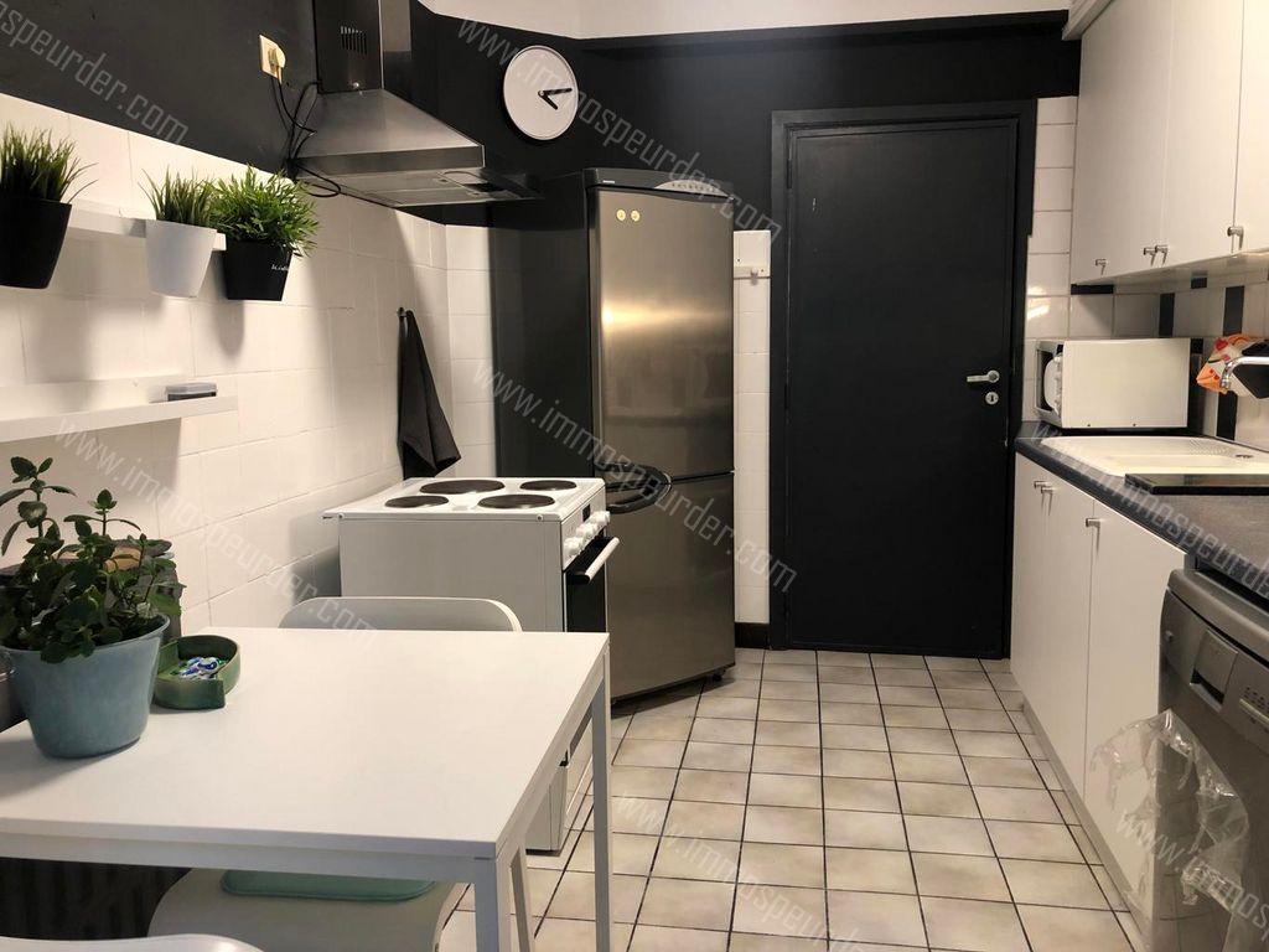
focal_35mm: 28
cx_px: 634
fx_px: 1026
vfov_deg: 49.7
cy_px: 476
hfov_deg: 63.4
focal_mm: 3.99
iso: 40
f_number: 1.8
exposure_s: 1/17
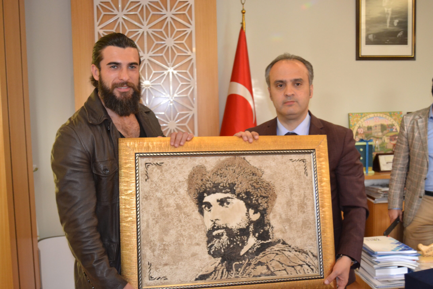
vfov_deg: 34.2
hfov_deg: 49.6
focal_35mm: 39
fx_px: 469
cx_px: 216
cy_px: 144
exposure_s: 1/60
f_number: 4
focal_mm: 26
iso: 1600
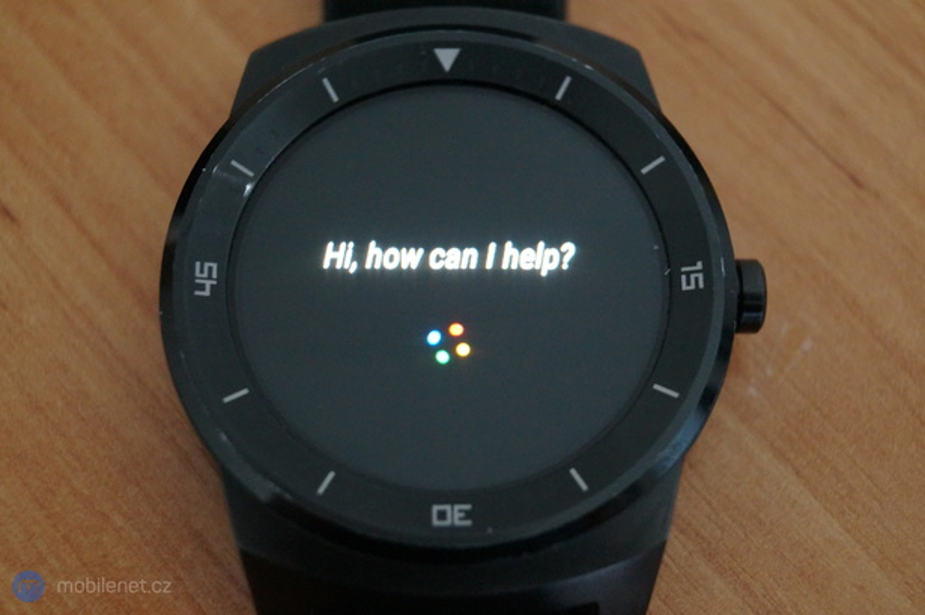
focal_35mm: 75
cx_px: 462
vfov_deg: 18.2
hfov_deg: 27.0
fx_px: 1925
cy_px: 308
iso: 3200
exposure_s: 1/20
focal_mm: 50
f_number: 5.6
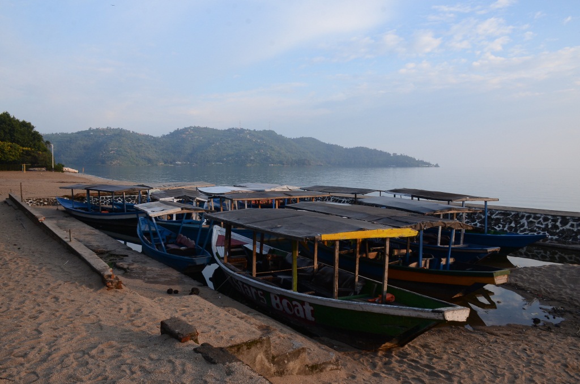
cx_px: 290
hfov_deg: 67.5
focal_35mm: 27
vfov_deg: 47.7
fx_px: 434
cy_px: 192
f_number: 11
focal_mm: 18
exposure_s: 1/160
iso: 500
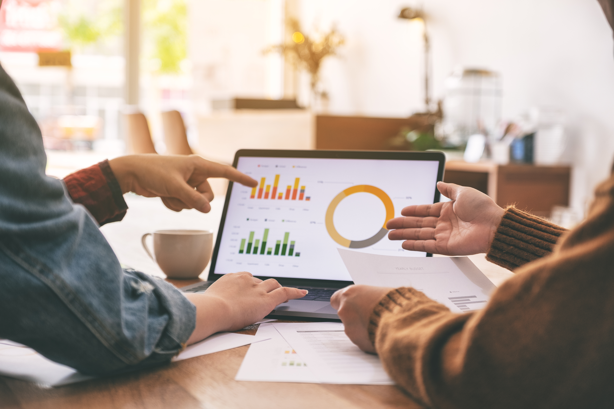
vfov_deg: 20.0
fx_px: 1160
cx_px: 307
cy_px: 204
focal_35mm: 68
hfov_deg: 29.7
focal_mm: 45.5
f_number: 2.8
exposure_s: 1/140
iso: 200
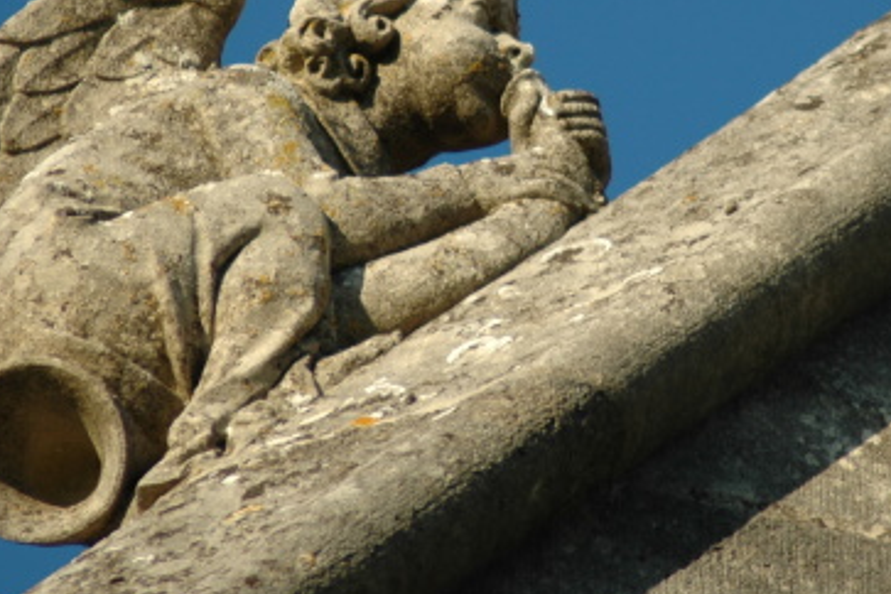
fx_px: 15344
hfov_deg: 3.3
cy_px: 212
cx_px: 304
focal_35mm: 620
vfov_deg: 2.2
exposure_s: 1/640
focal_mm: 300
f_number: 5.6
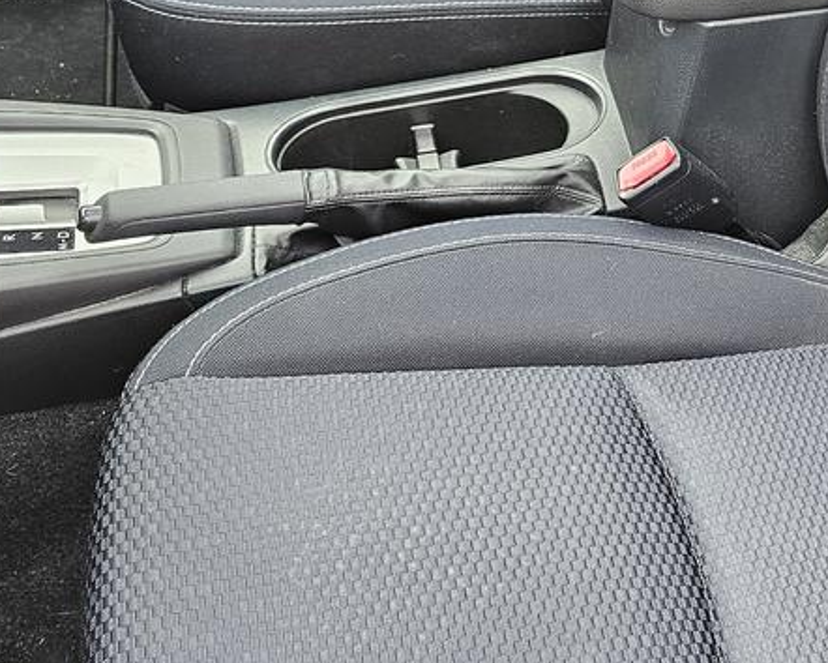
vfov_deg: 22.7
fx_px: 1594
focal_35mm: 65
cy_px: 21
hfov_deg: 26.3
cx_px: 963
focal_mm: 6.3
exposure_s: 1/120
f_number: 1.7
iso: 160
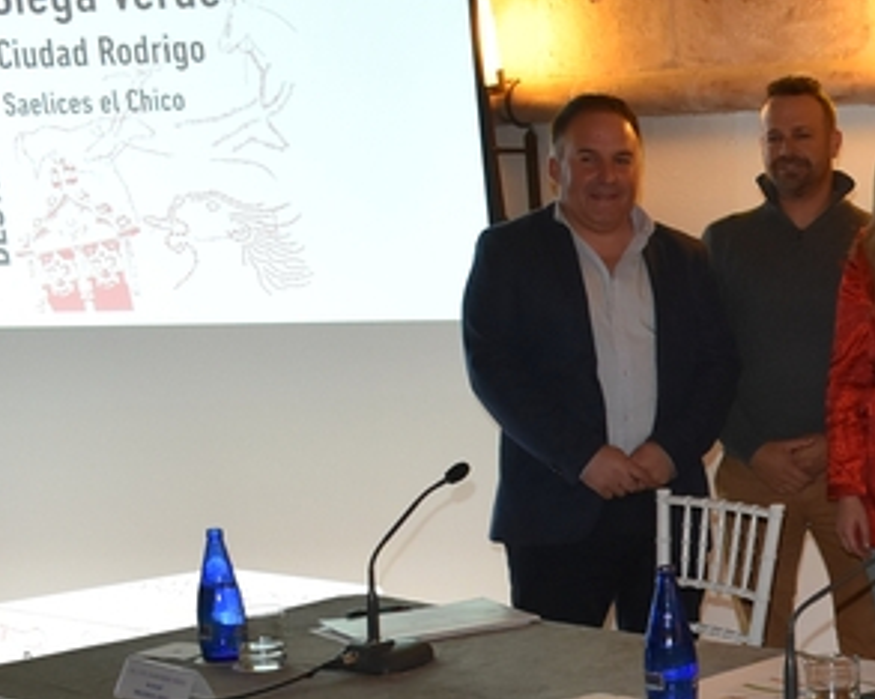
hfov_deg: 21.2
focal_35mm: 78
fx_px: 2019
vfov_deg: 19.3
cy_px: 621
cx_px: 1254
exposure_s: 1/60
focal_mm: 18
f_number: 3.5
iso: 1100
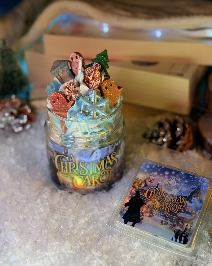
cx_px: 107
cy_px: 138
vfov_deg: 36.7
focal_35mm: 51
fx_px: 400
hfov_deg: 29.7
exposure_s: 1/669
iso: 80
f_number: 1.78
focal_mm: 6.76
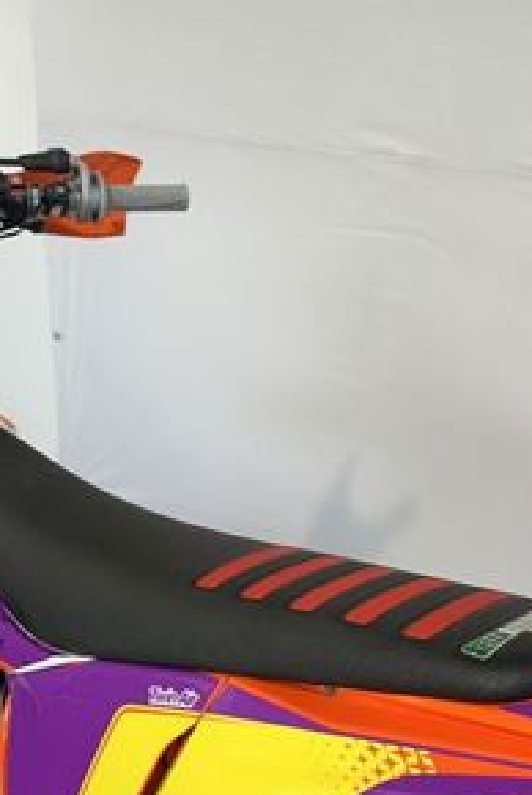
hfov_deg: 24.7
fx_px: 1216
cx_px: 258
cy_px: 524
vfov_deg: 35.9
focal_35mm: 55
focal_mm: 6.86
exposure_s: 1/149
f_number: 1.78
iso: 64
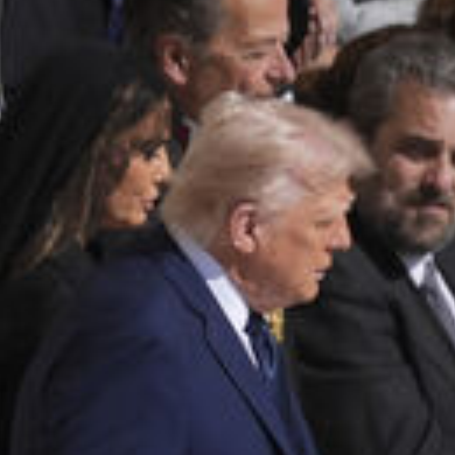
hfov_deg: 0.5
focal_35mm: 3656
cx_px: 1152
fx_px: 54368
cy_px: 779
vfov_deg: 0.5
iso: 400
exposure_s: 1/4000
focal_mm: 600
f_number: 6.3
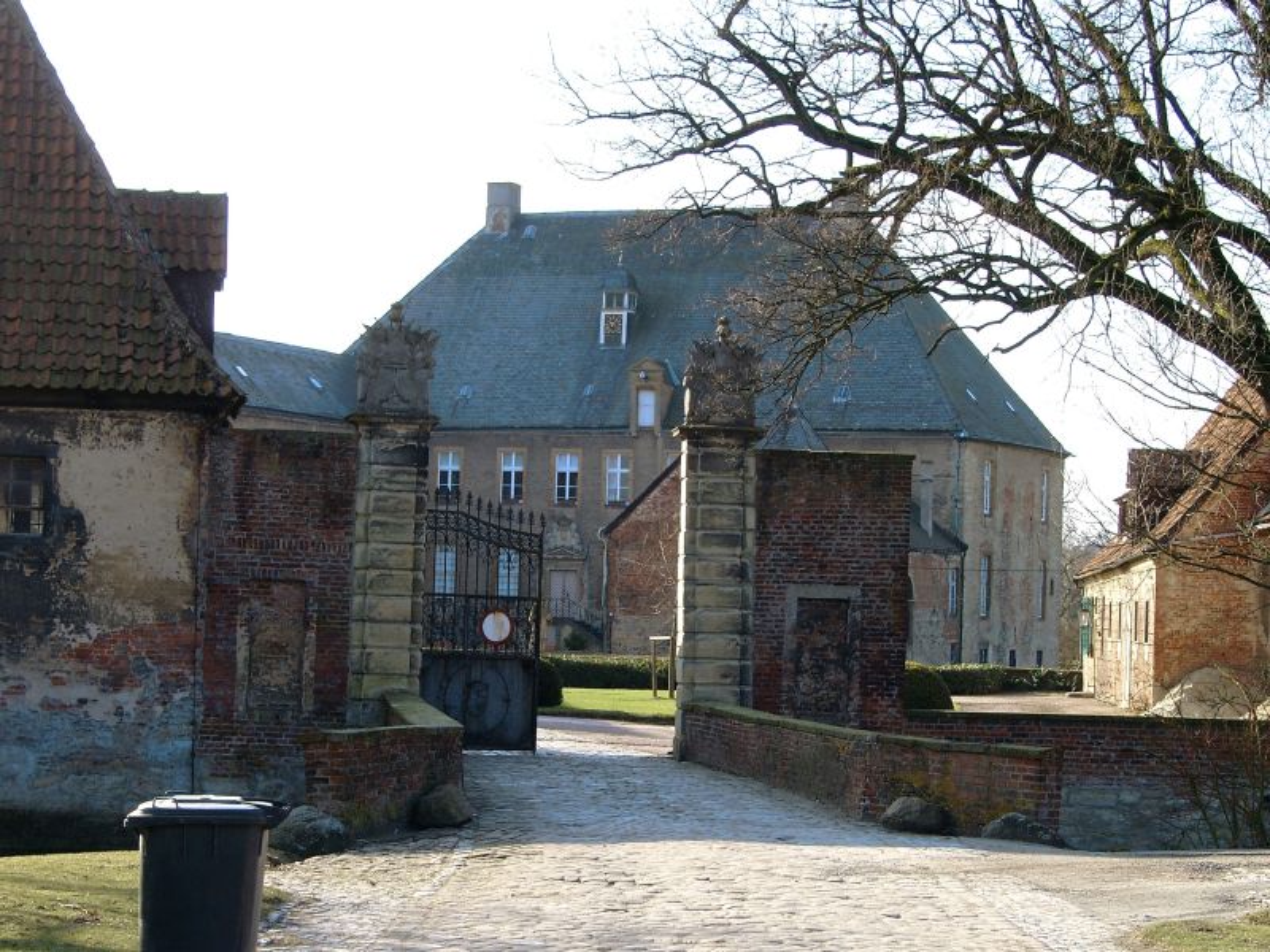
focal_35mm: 90
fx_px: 3302
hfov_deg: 21.8
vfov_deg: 16.4
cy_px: 476
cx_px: 635
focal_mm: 18.7
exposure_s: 1/174
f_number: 4
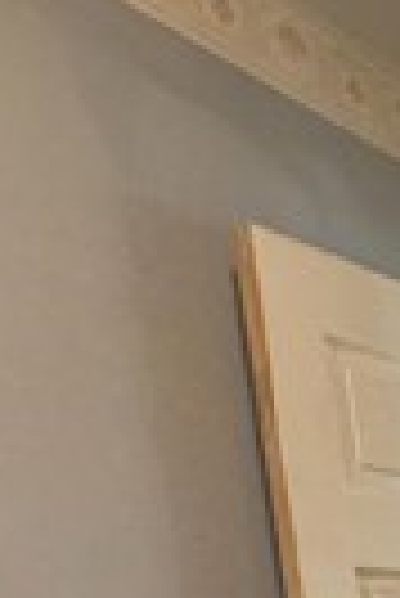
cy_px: 998
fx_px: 1164
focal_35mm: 70
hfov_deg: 17.0
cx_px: 661
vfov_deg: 21.6
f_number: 2.2
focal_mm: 2.22
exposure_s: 1/60
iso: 320
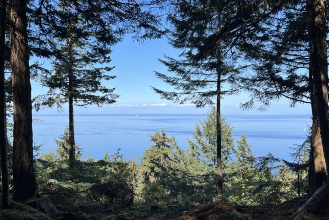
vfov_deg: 38.9
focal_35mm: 34
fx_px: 311
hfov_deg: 55.8
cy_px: 117
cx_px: 167
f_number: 1.5
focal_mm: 5.7
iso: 50
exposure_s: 1/2513
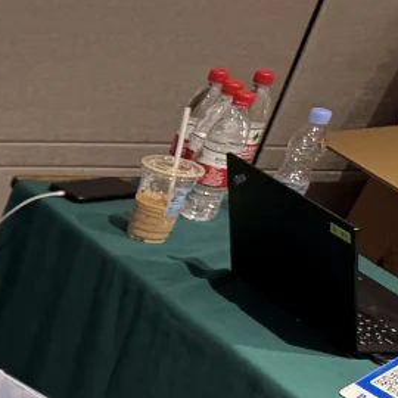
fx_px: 1470
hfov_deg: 11.6
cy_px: 722
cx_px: -659
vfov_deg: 13.7
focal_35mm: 113
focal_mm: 6.76
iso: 125
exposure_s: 1/50
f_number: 1.78
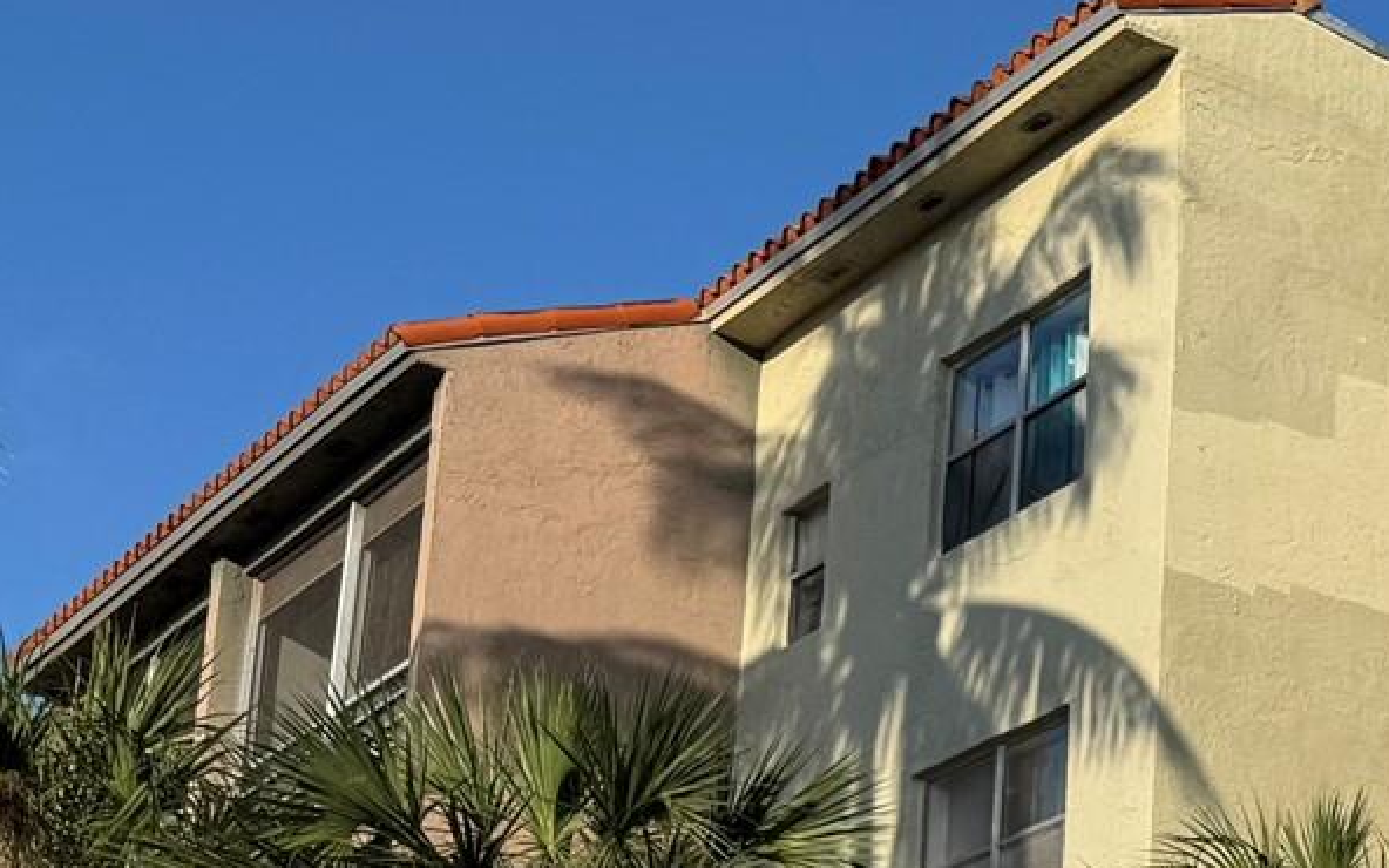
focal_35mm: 88
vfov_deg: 14.3
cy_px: 1067
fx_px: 3331
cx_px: 2173
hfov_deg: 19.9
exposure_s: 1/5814
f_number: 1.78
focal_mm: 6.76
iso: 80
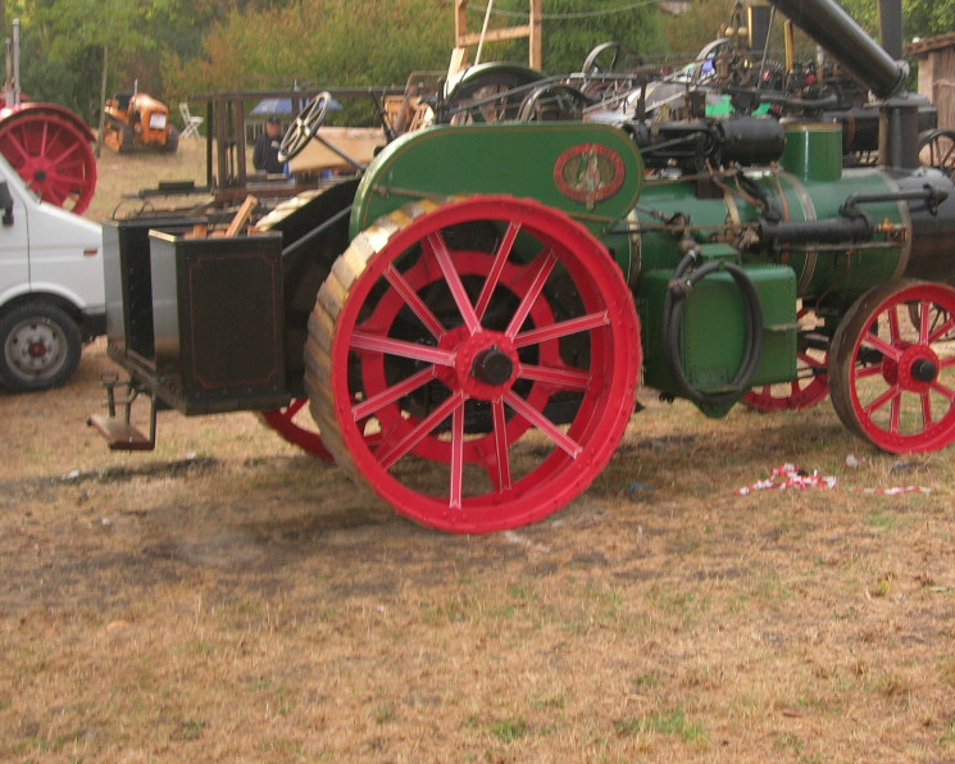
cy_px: 301
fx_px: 1441
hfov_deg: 36.3
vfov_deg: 29.6
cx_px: 637
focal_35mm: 51
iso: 66
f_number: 2.8
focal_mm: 7.8
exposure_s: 1/30
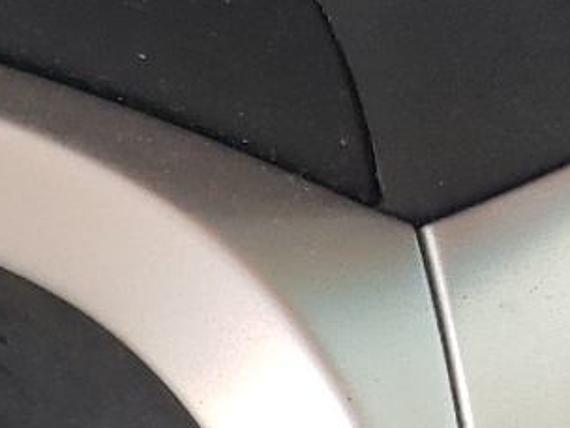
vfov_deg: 10.0
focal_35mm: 137
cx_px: -892
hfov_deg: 11.4
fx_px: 2256
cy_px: 864
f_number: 1.5
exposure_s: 1/120
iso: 77
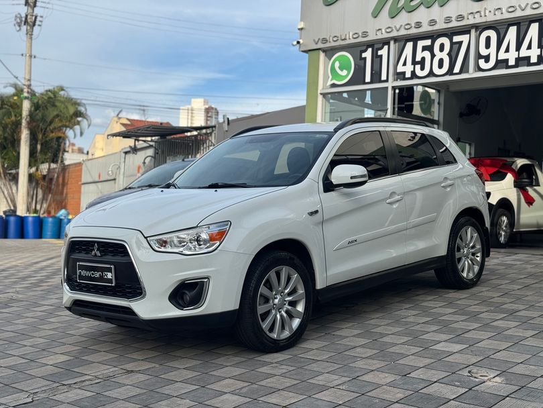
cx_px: 272
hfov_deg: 39.6
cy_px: 204
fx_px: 753
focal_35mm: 48
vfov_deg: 30.3
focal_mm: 6.76
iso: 64
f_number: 1.78
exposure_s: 1/2331
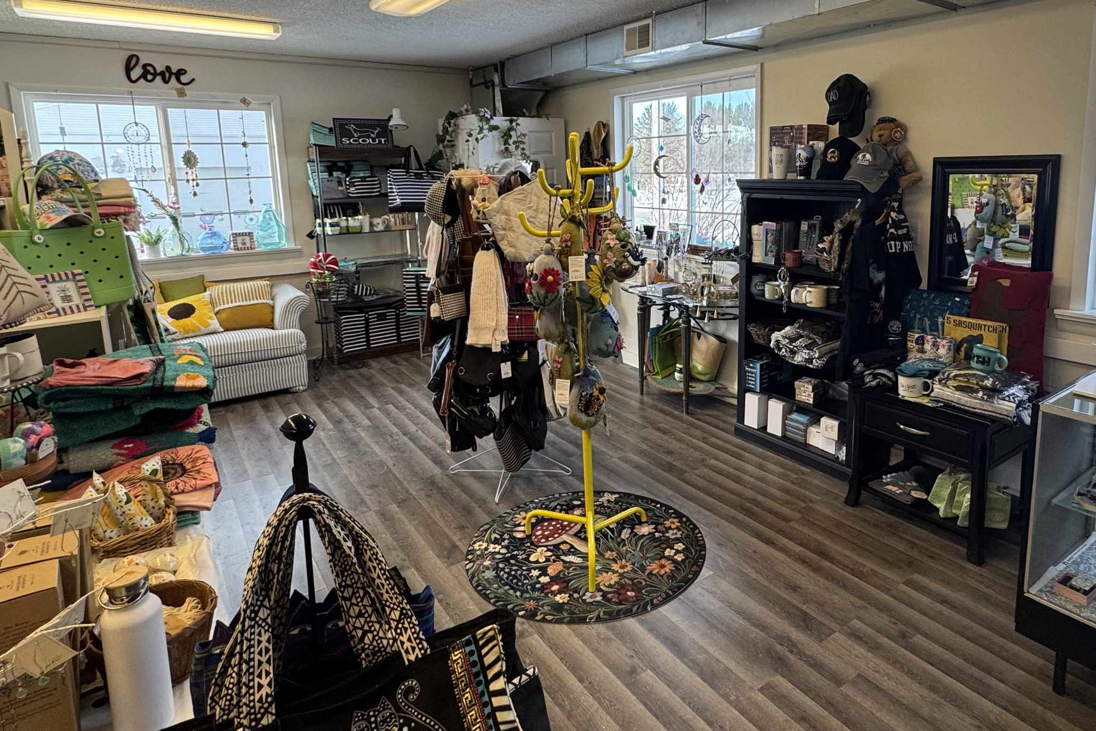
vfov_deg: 56.4
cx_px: 637
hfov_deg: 78.0
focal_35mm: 22
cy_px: 268
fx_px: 670
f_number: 2.2
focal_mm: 2.22
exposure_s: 1/120
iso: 160
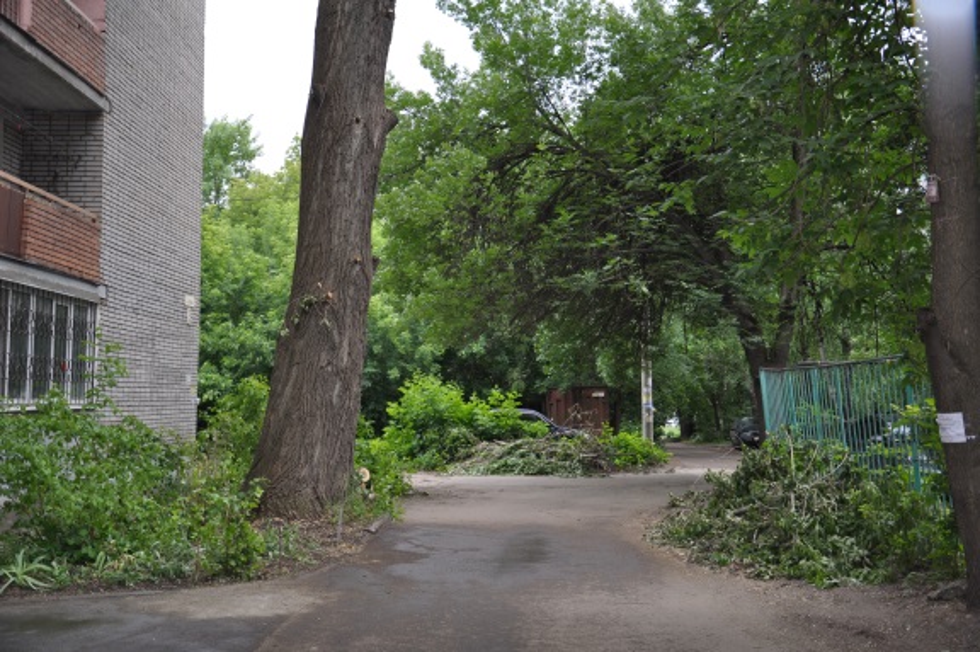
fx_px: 1061
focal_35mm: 39
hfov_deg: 49.6
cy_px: 326
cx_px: 490
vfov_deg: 34.1
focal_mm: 26
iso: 200
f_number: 4
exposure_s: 1/160
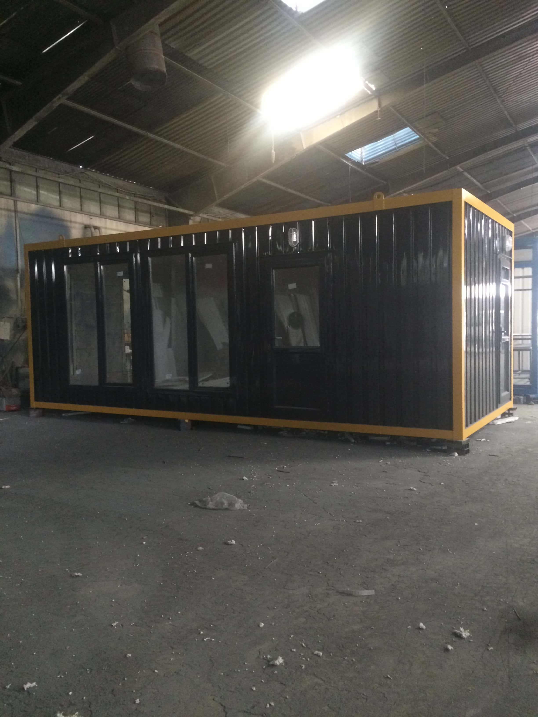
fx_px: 601
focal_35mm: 29
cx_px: 269
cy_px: 358
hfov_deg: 48.2
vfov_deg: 61.7
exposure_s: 1/17
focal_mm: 4.15
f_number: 2.2
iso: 320
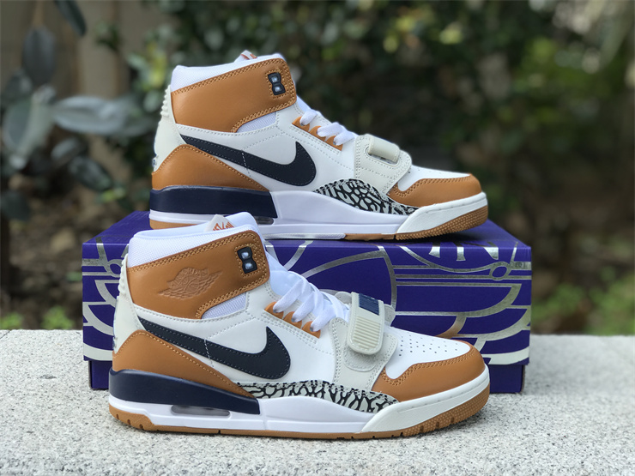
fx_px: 1046
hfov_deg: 33.8
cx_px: 318
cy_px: 238
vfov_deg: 25.7
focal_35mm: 57
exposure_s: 1/282
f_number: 2.8
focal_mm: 6.6
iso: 20
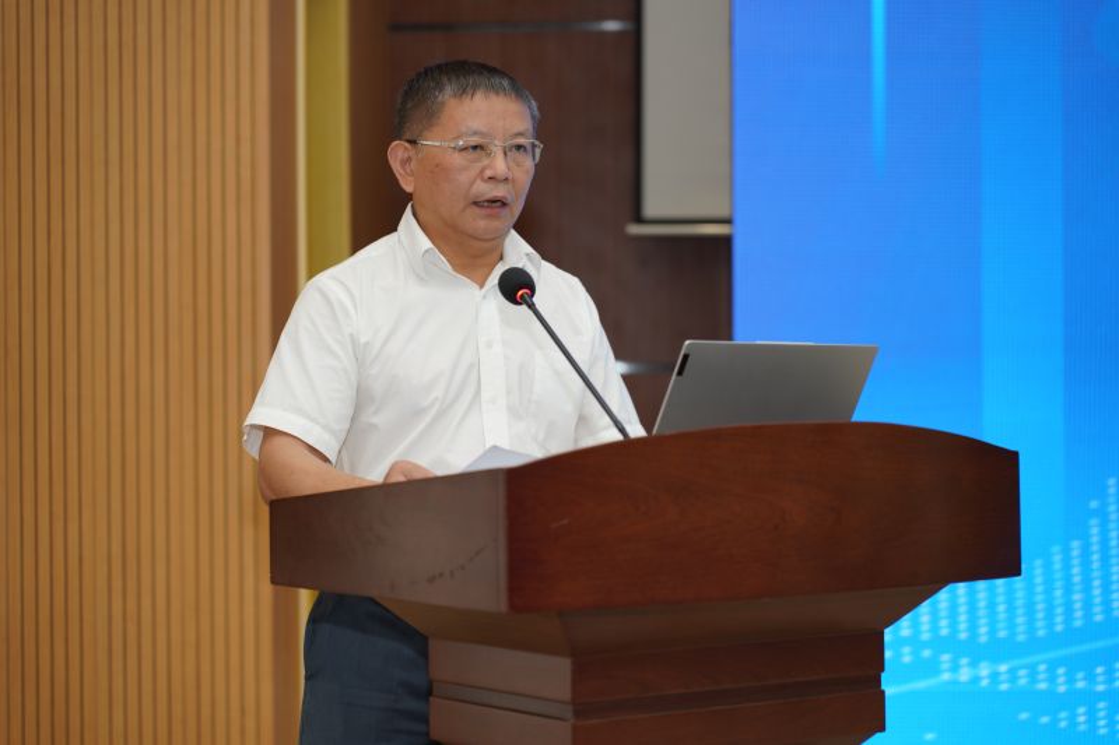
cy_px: 372
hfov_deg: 27.0
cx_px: 560
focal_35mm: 75
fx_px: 2331
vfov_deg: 18.2
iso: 160
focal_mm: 75
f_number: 2.8
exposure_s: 1/100
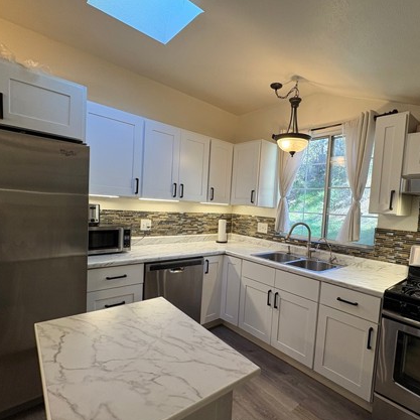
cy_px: 225
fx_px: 261
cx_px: 252
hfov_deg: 76.8
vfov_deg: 77.6
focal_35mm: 19
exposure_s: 1/120
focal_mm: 2.22
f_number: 2.2
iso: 125
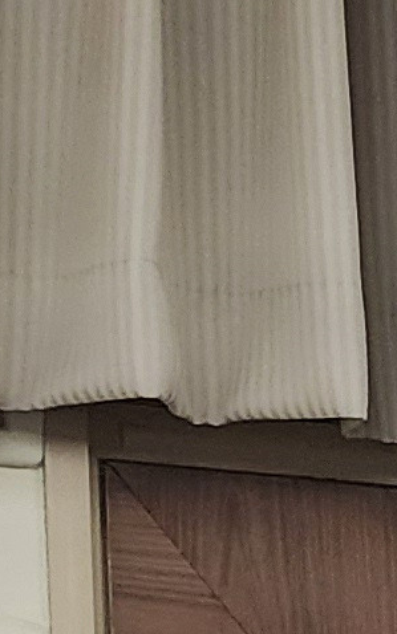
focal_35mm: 204
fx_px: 3529
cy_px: 1268
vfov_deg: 9.6
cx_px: 2097
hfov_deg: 5.0
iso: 400
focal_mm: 6.4
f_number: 1.8
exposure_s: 1/100
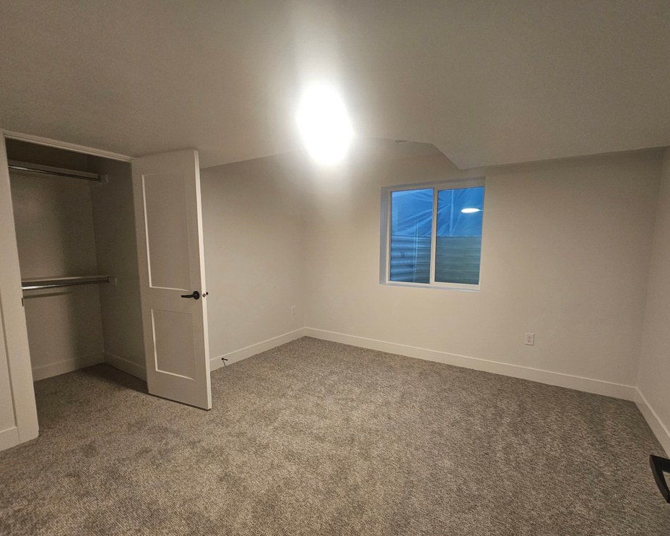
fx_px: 278
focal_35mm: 14
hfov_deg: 100.4
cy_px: 276
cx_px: 365
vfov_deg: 87.9
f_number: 2.2
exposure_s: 1/60
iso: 160
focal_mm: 2.2
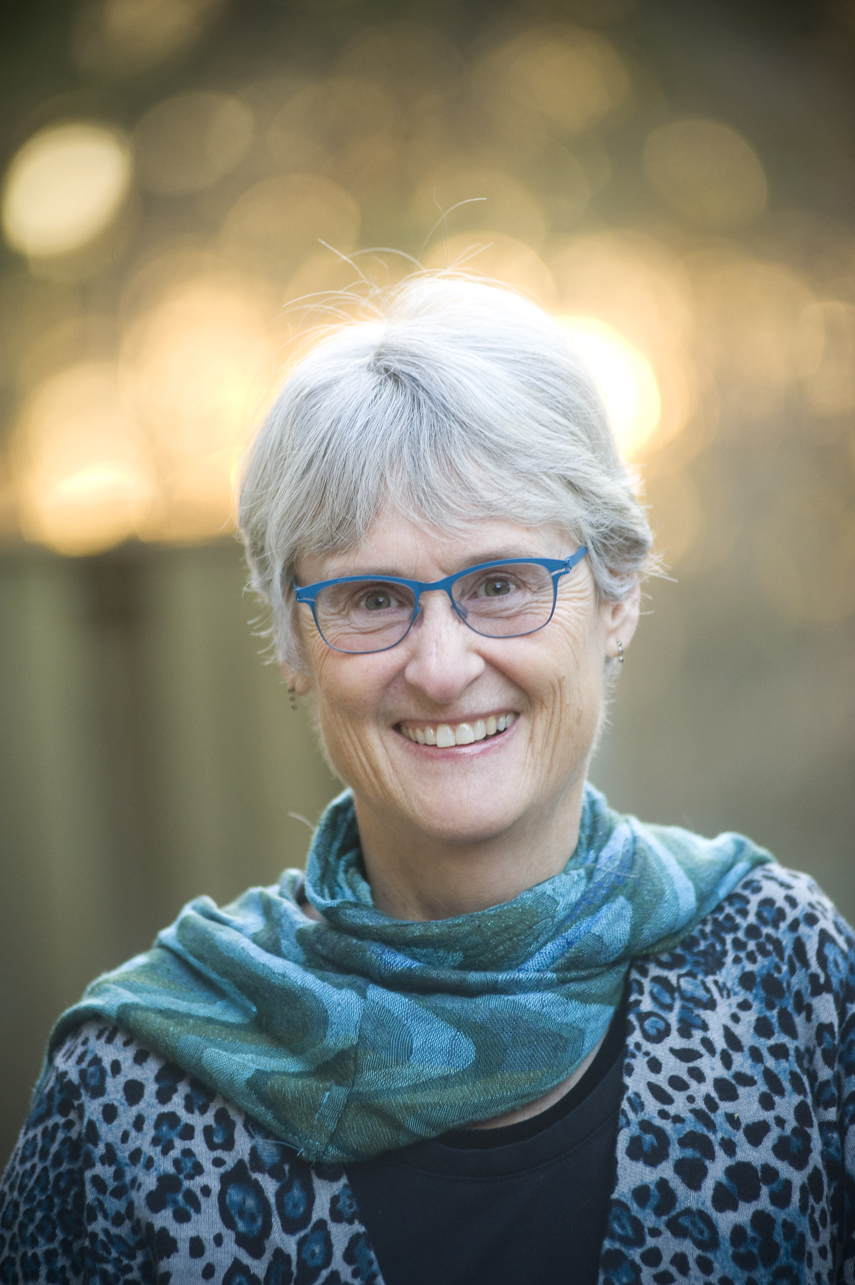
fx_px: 6064
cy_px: 642
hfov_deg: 8.1
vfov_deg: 12.1
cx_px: 428
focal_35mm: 170
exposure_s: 1/250
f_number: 2.8
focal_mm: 170
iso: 1000
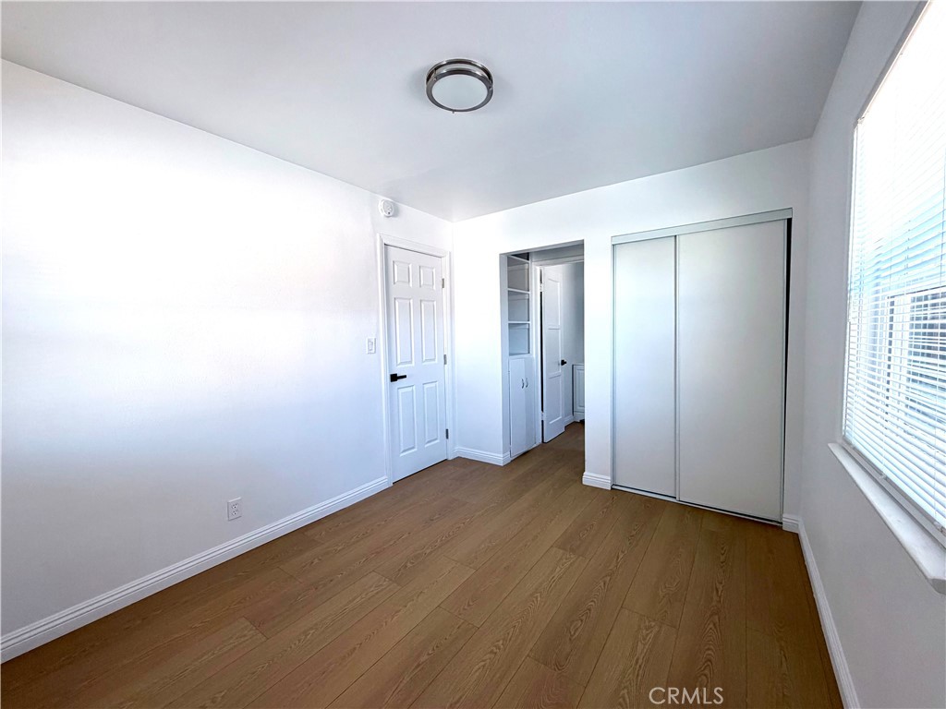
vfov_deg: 85.7
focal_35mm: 14
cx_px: 473
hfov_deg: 102.1
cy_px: 354
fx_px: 383
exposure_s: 1/121
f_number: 2.2
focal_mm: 2.22
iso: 160
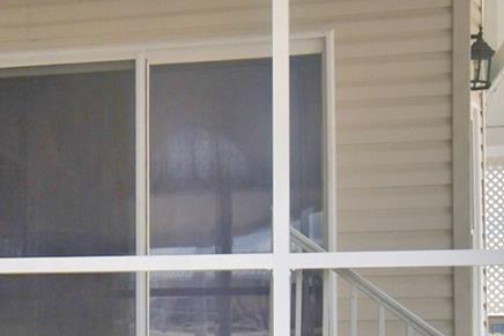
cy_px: 315
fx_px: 770
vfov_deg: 23.8
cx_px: 185
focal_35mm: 55
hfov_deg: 36.0
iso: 200
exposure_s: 1/500
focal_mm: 10
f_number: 4.5
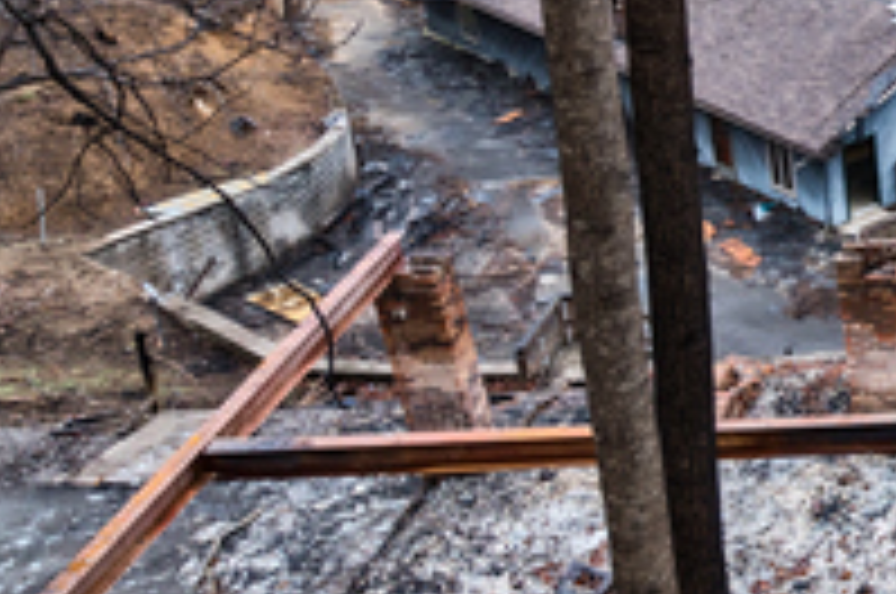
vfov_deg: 21.5
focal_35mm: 62
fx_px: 1541
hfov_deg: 23.7
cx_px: 1432
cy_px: 92
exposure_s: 1/100
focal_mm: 17
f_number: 5.6
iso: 800
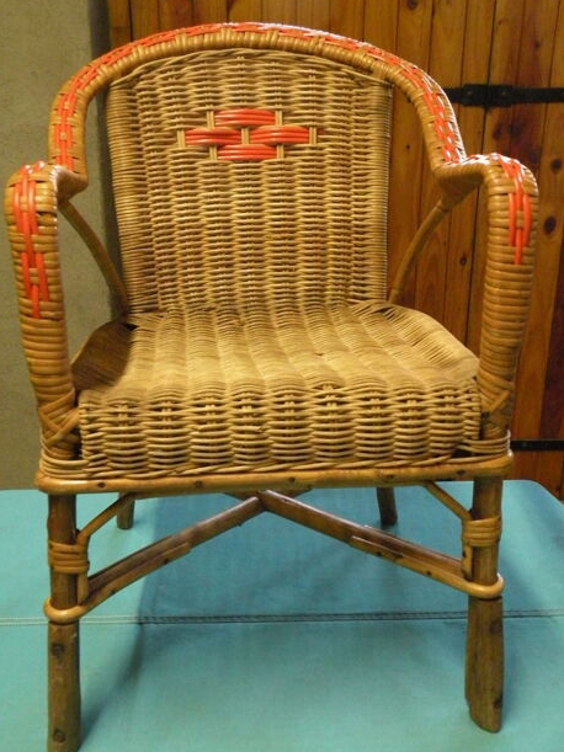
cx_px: 284
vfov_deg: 42.9
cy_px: 390
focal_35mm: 44
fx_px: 956
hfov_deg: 32.9
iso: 800
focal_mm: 7.4
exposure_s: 1/22.6
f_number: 3.2
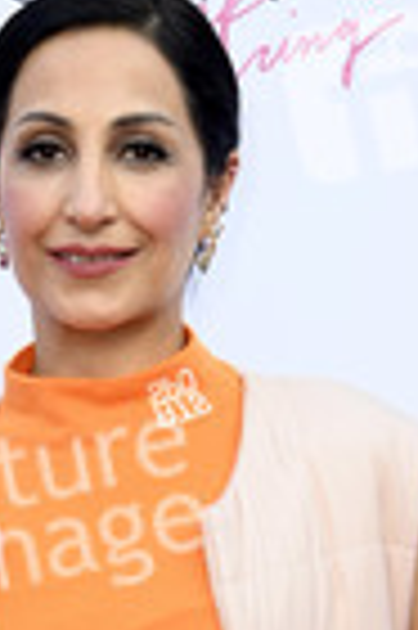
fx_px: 4504
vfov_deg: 7.9
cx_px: 103
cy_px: 752
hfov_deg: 5.3
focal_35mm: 258
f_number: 5.6
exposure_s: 1/250
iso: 640
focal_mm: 90
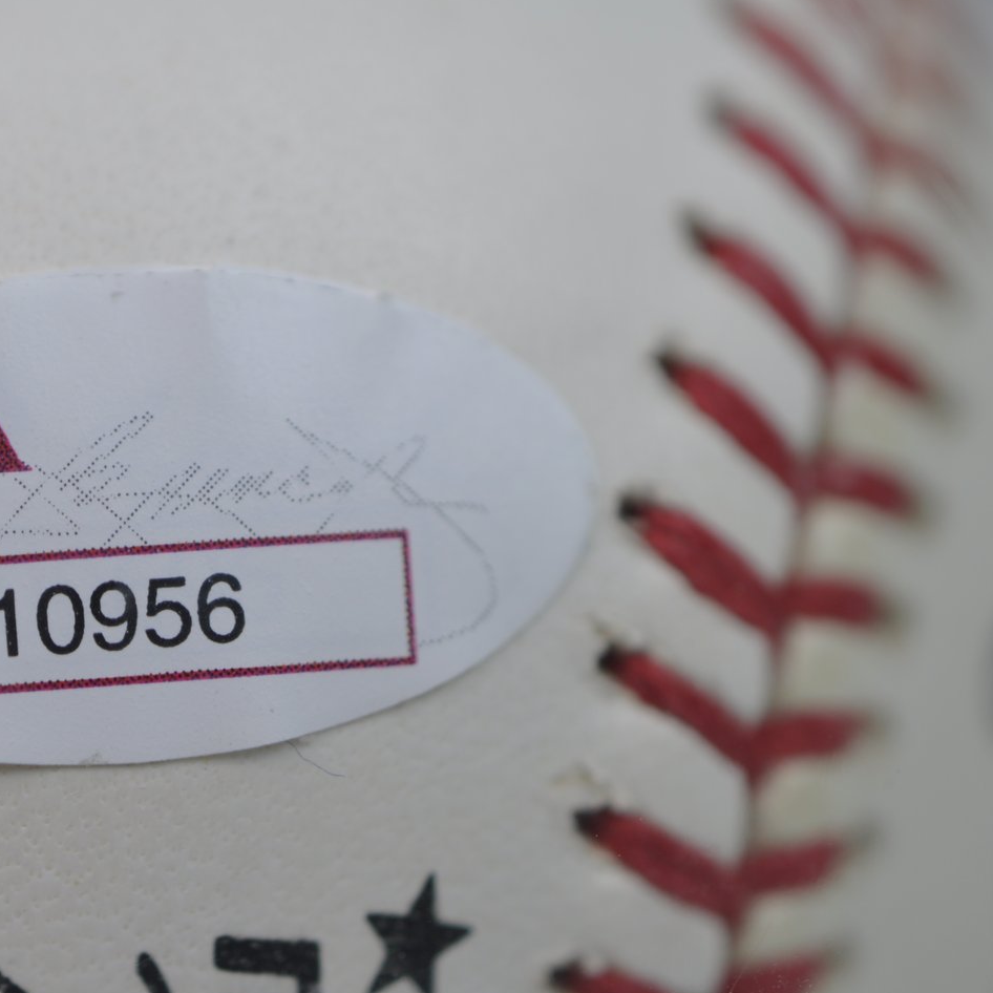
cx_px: 102
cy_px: 588
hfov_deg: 18.6
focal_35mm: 92
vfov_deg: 18.9
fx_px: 2986
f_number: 4
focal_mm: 40
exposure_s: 1/60
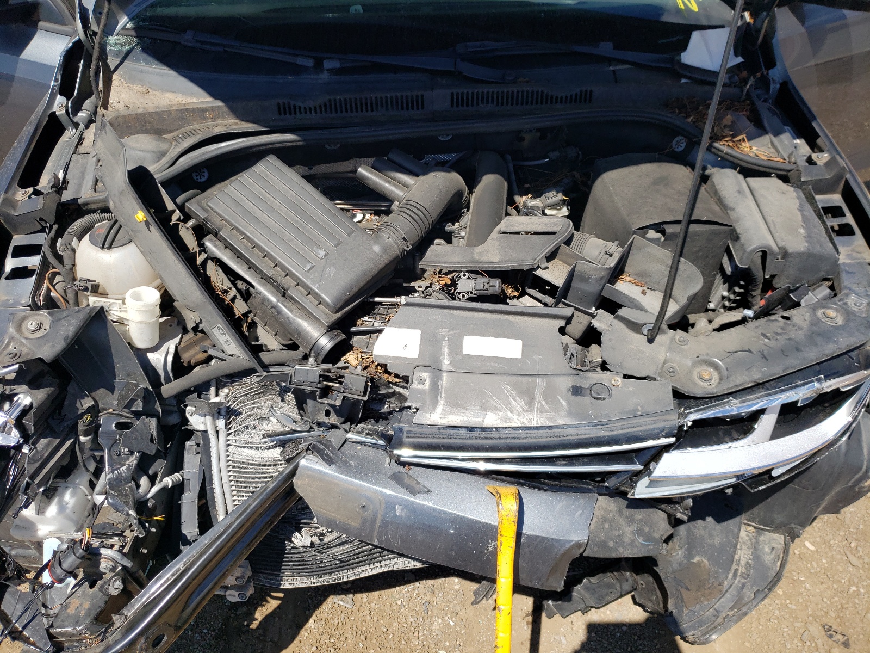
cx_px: 435
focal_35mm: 26
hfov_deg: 67.3
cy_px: 326
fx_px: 653
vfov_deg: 53.1
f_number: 1.5
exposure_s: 1/2500
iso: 50
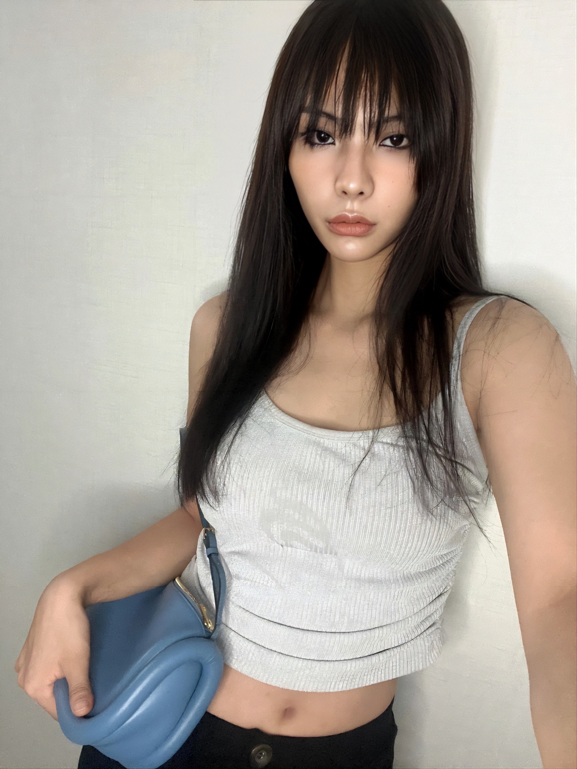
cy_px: 384
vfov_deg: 73.9
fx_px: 511
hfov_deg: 58.9
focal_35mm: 23
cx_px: 288
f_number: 2.2
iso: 320
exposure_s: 1/30
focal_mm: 2.71
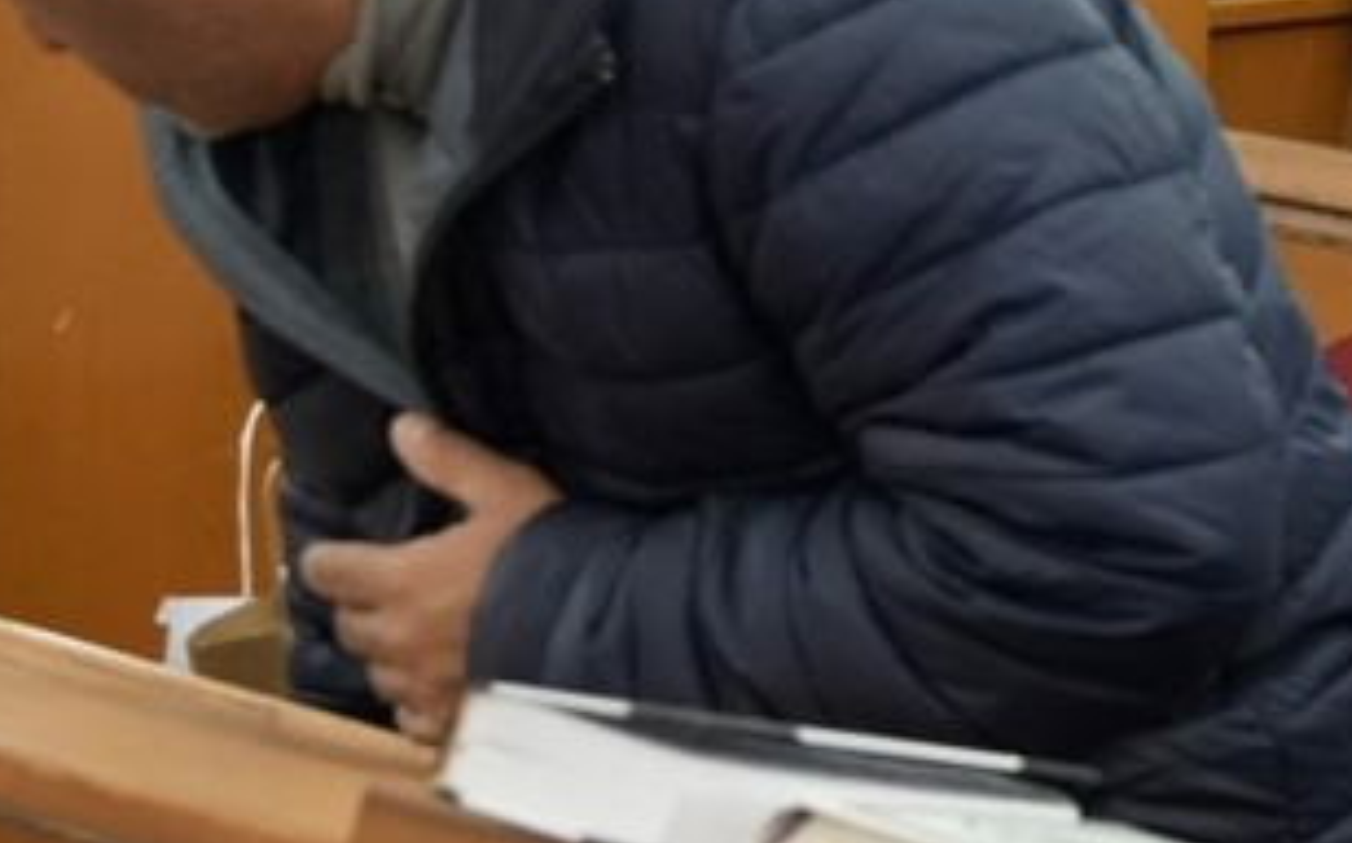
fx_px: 5217
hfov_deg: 13.2
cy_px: -364
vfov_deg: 9.0
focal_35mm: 142
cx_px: 2506
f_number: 4
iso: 2000
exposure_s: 1/200
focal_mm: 33.4
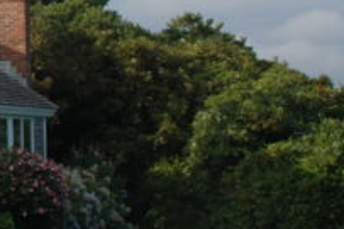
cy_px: 1
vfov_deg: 8.6
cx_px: -293
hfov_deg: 11.8
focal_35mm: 159
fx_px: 1518
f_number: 9
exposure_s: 1/320
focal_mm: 28
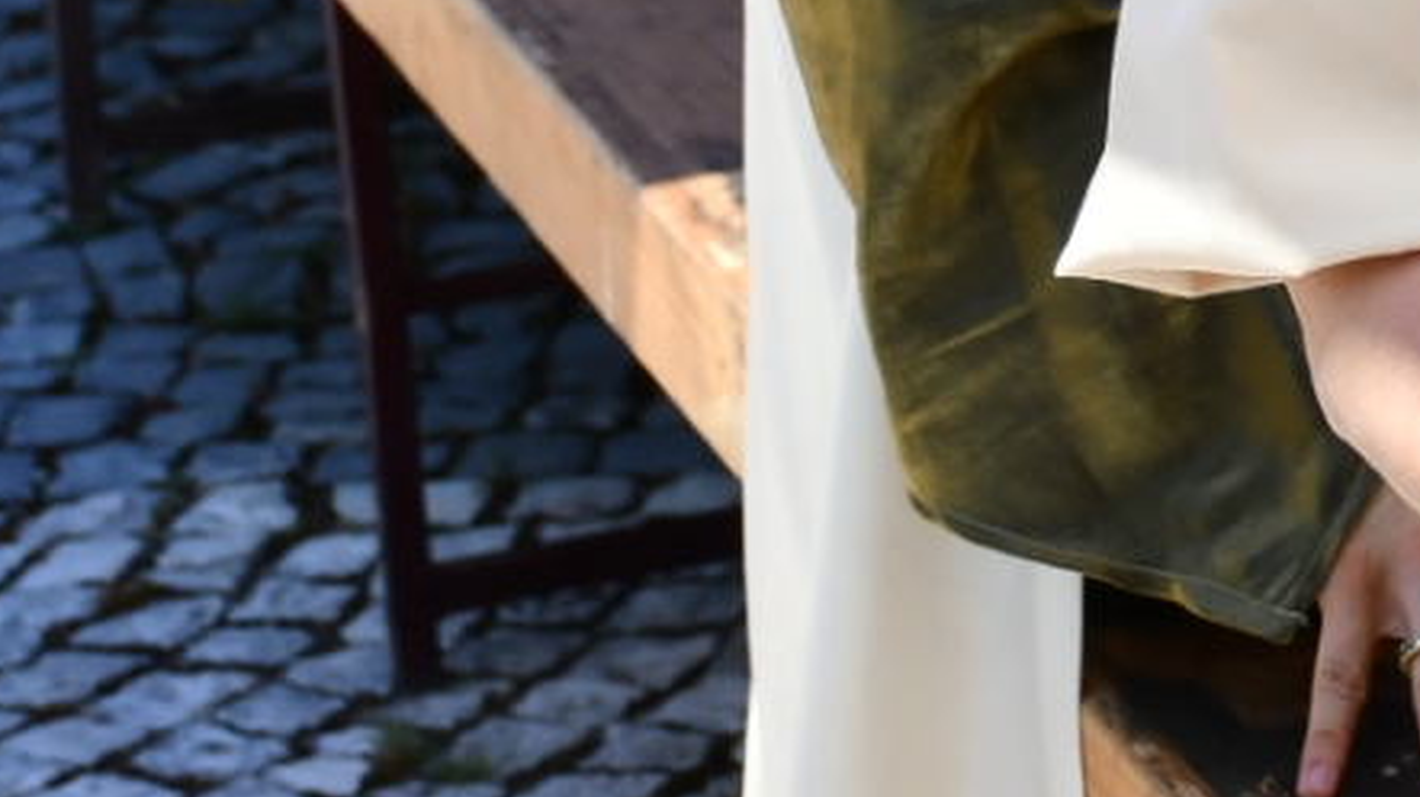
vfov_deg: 5.0
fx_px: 8918
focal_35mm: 237
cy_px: -889
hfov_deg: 8.9
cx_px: 2087
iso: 200
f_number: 4.2
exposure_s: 1/800
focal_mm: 35
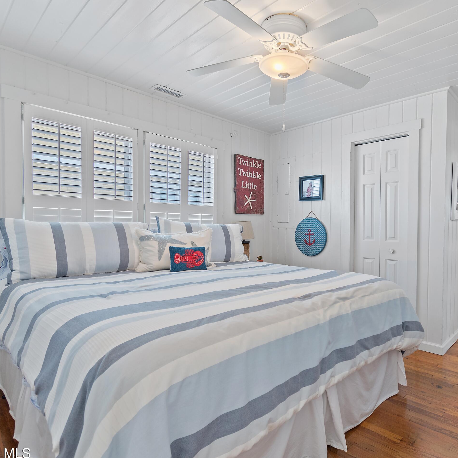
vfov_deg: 74.8
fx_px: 299
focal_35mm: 20
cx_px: 288
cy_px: 236
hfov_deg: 73.5
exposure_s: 1/2
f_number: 4.5
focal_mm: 10
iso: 100
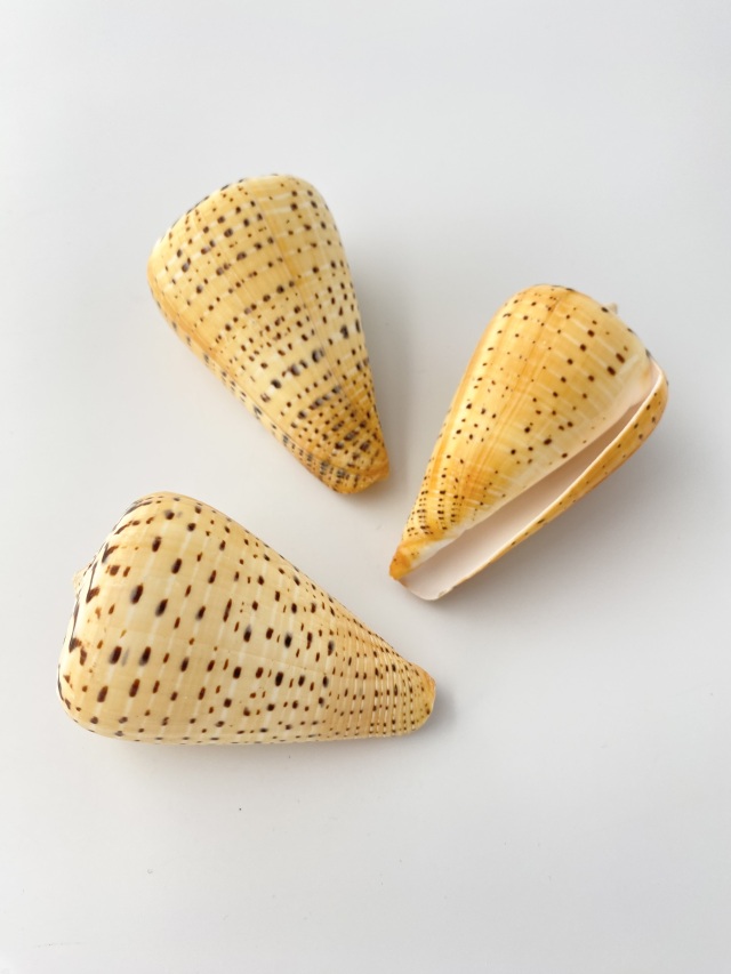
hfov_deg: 53.1
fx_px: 732
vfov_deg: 67.3
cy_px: 487
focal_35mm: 26
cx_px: 366
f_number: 1.8
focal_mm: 4.25
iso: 32
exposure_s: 1/333
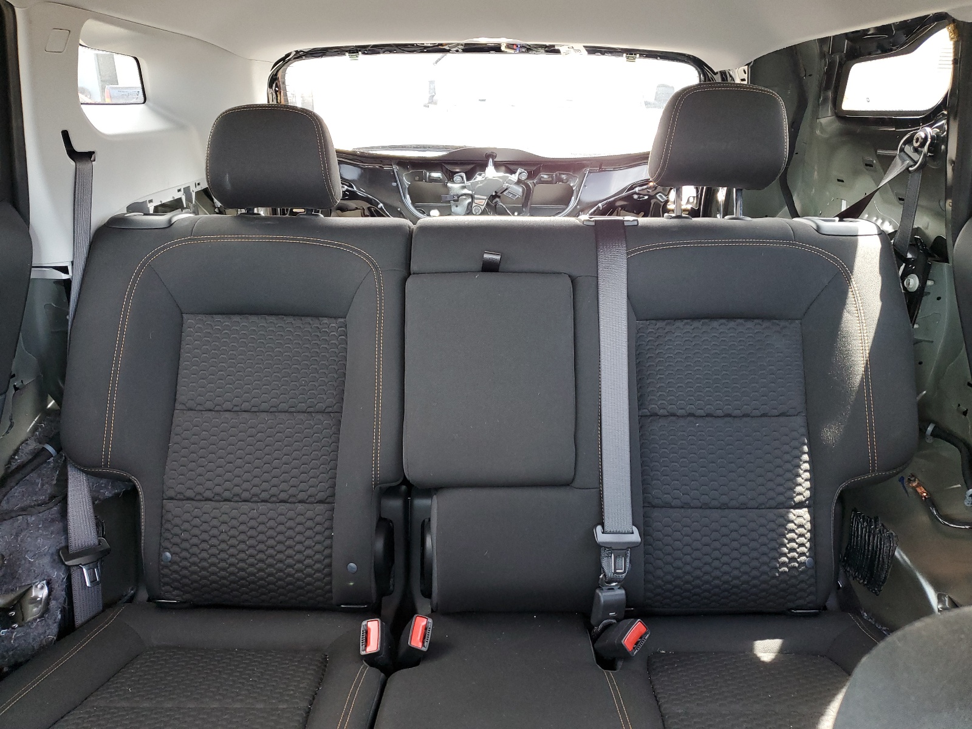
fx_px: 730
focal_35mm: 26
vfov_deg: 53.1
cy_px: 364
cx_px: 486
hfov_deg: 67.3
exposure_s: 1/60.2
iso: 128
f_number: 1.5
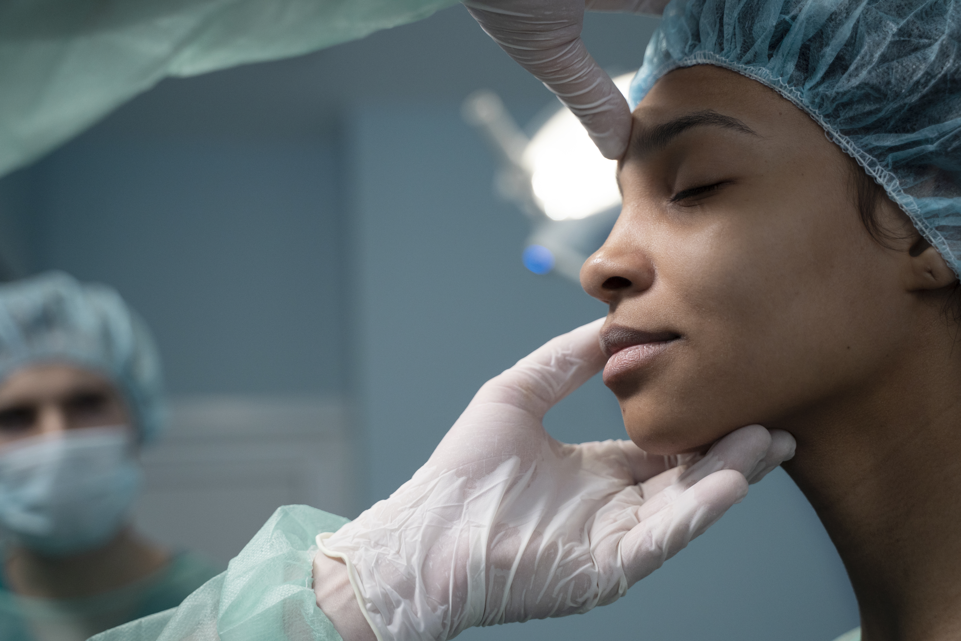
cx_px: 480
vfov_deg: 27.5
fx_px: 1308
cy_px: 320
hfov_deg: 40.3
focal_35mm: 49
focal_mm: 49
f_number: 3.2
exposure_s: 1/320
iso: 1250
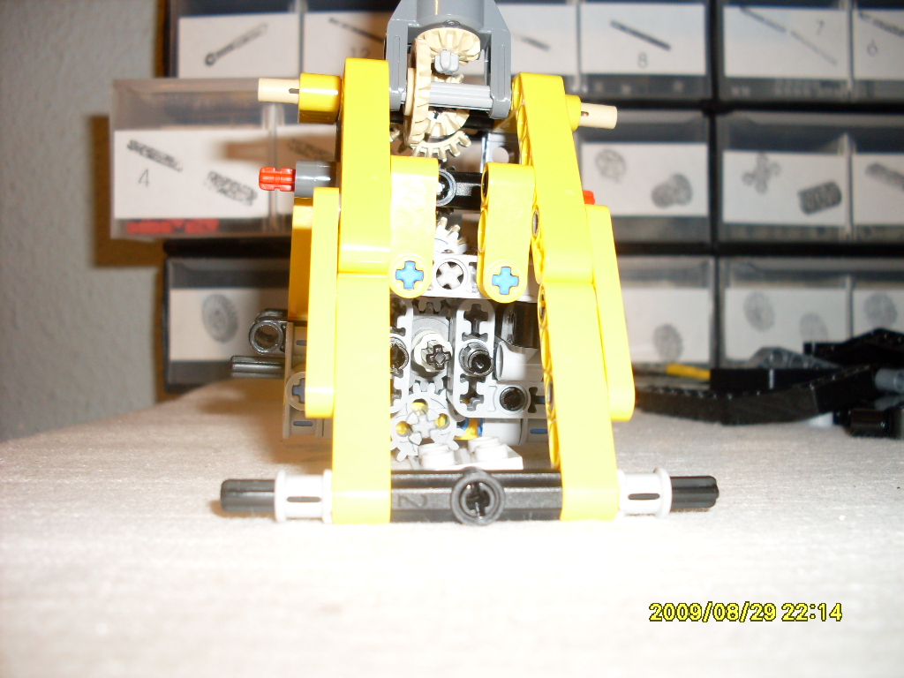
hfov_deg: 49.0
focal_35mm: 38
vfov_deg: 37.7
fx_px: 992
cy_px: 339
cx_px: 452
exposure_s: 1/45
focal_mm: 6.3
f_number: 2.8
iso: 100
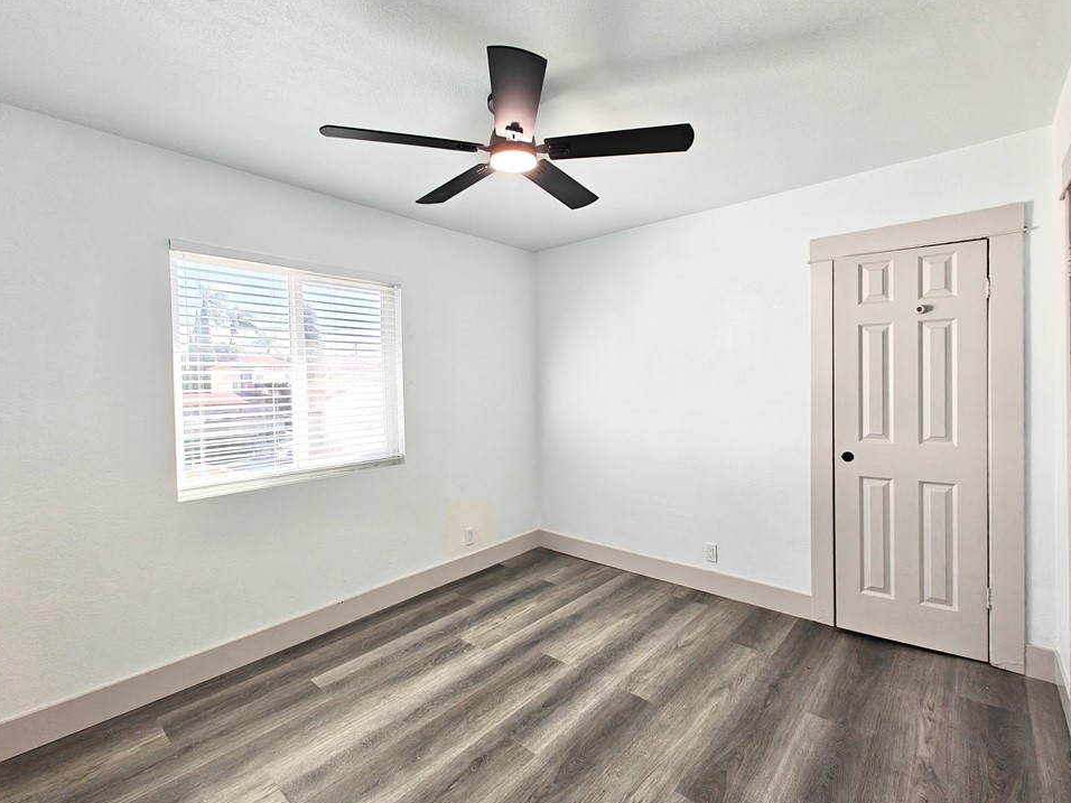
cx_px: 559
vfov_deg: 81.7
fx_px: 464
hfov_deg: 98.1
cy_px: 407
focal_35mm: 15
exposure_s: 1/72
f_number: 2.2
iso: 64
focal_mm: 2.62
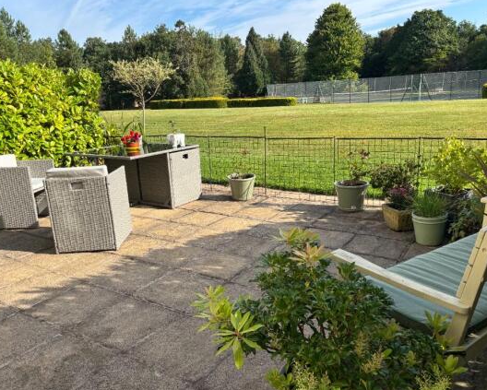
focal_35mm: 28
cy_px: 198
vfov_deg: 51.6
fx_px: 404
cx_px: 242
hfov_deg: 62.2
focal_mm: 5.96
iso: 50
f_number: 1.6
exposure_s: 1/1263
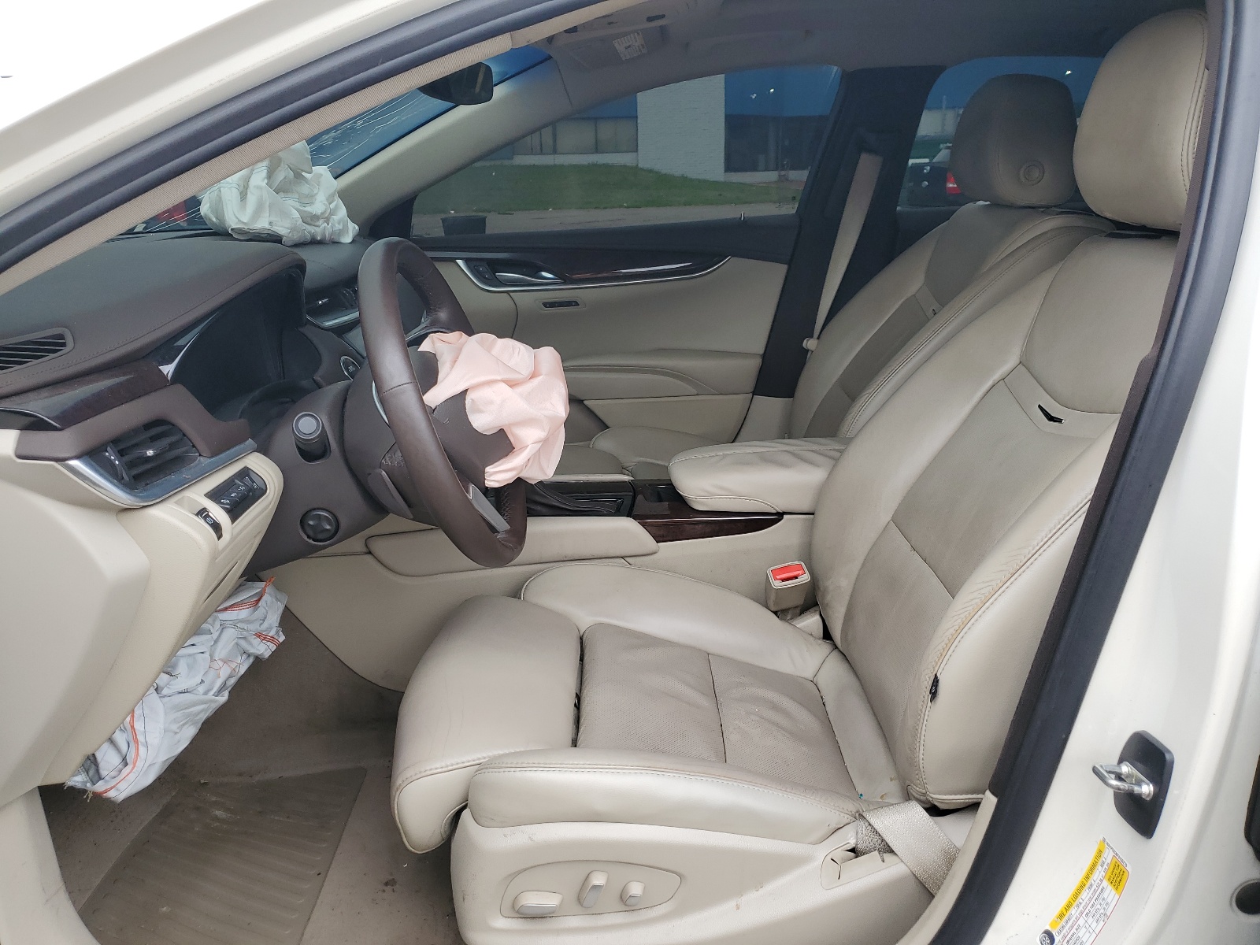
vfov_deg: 53.1
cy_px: 472
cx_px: 630
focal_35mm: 26
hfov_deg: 67.3
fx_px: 946
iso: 50
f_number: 1.5
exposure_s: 1/333
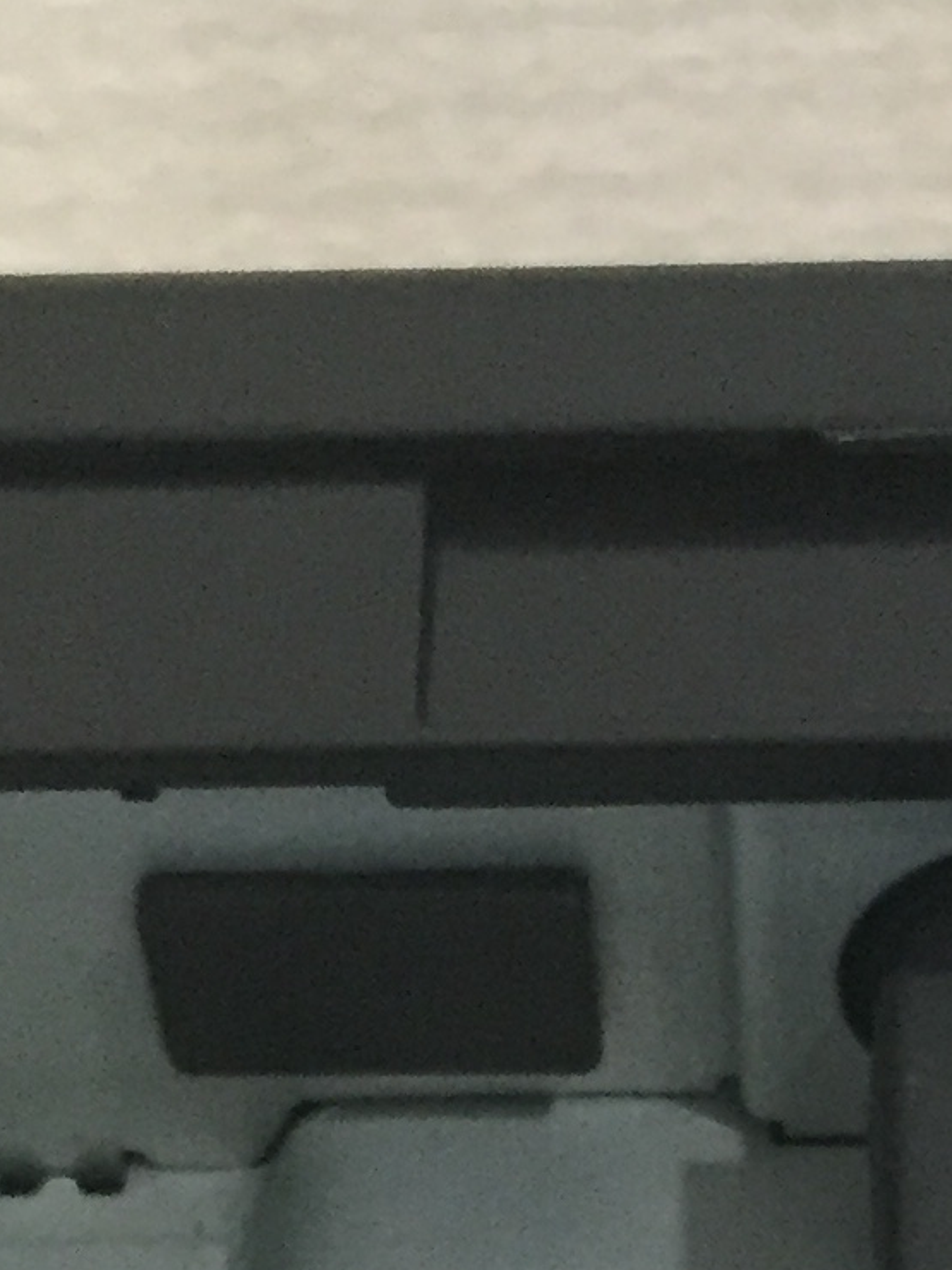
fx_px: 4694
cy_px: 1893
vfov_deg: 14.4
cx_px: 926
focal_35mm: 128
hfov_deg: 11.5
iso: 200
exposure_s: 1/30
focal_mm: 4.15
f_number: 2.2
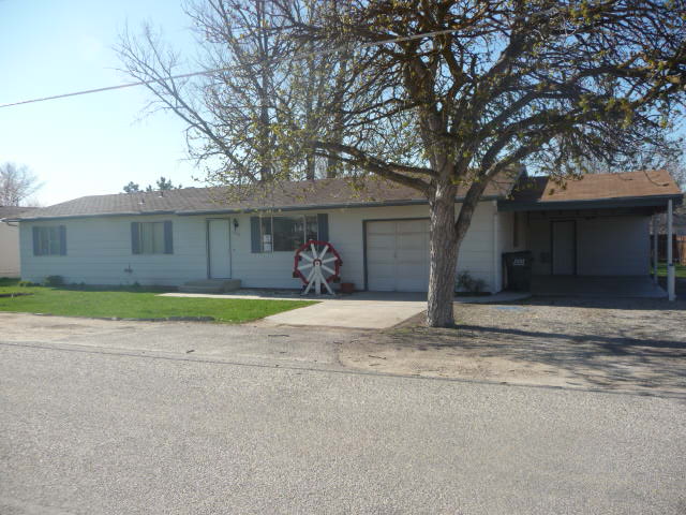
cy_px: 258
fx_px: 555
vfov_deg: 49.7
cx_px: 343
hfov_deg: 63.4
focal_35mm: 28
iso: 100
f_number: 3.3
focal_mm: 4.7
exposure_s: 1/800
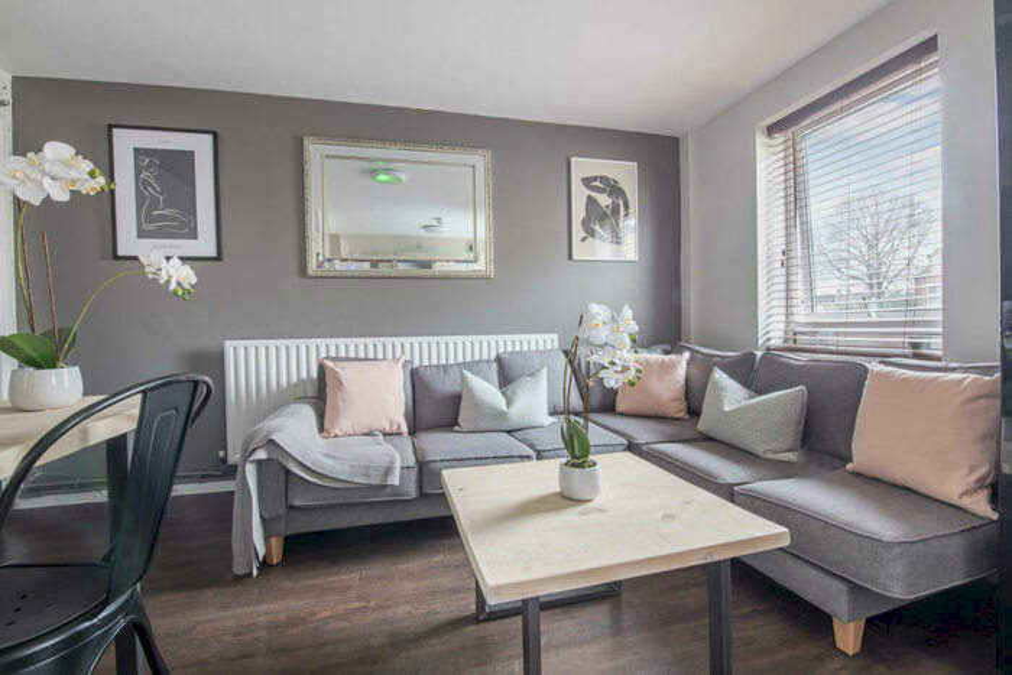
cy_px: 338
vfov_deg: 73.8
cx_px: 506
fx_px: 450
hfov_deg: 96.7
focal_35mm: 16
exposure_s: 4
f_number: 11
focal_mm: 16
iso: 200
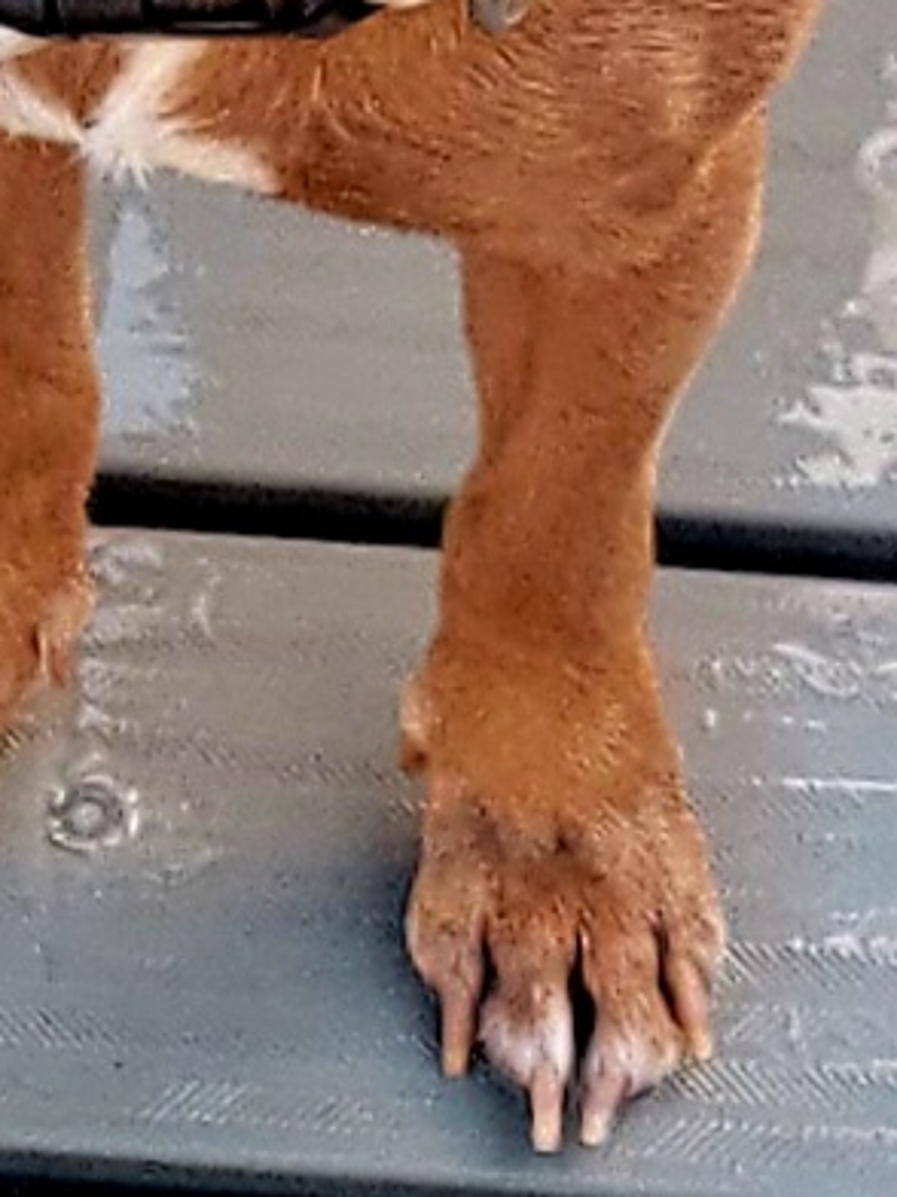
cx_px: 224
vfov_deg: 11.8
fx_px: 5735
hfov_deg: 8.9
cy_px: 159
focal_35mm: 166
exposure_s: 1/120
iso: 100
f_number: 1.8
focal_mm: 6.7
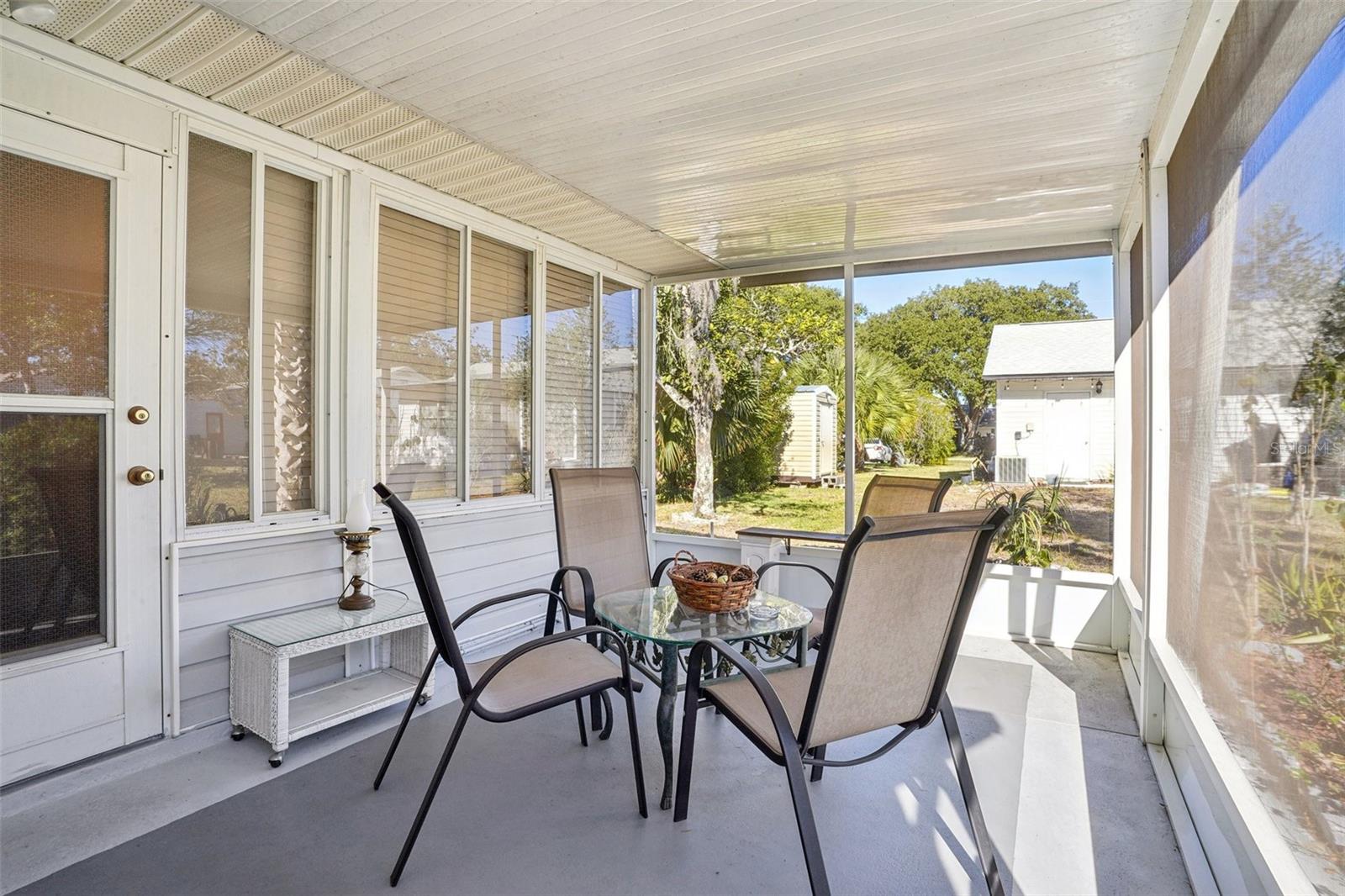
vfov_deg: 70.4
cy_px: 448
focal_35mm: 17
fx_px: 635
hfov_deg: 93.3
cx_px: 672
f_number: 18
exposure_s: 1/10
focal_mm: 17
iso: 100
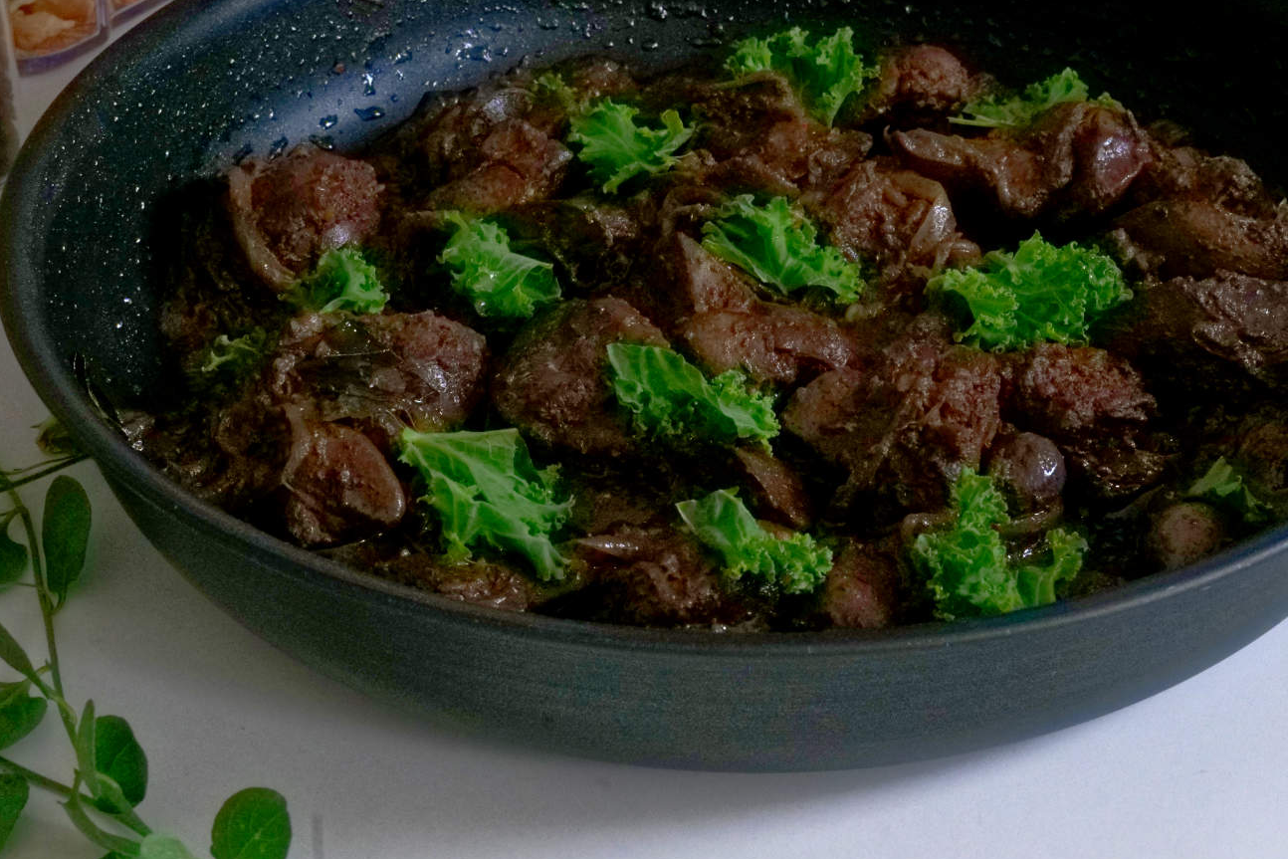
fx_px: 3184
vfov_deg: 15.3
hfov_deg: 22.9
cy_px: 276
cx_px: 715
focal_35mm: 89
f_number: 20
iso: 6400
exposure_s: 1/60
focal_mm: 60
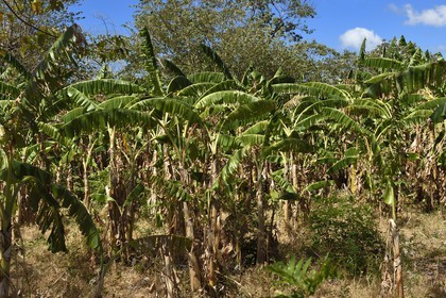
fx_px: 545
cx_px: 223
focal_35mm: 44
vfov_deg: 30.5
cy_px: 149
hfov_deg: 44.5
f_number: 7.1
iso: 160
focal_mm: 44
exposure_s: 1/400
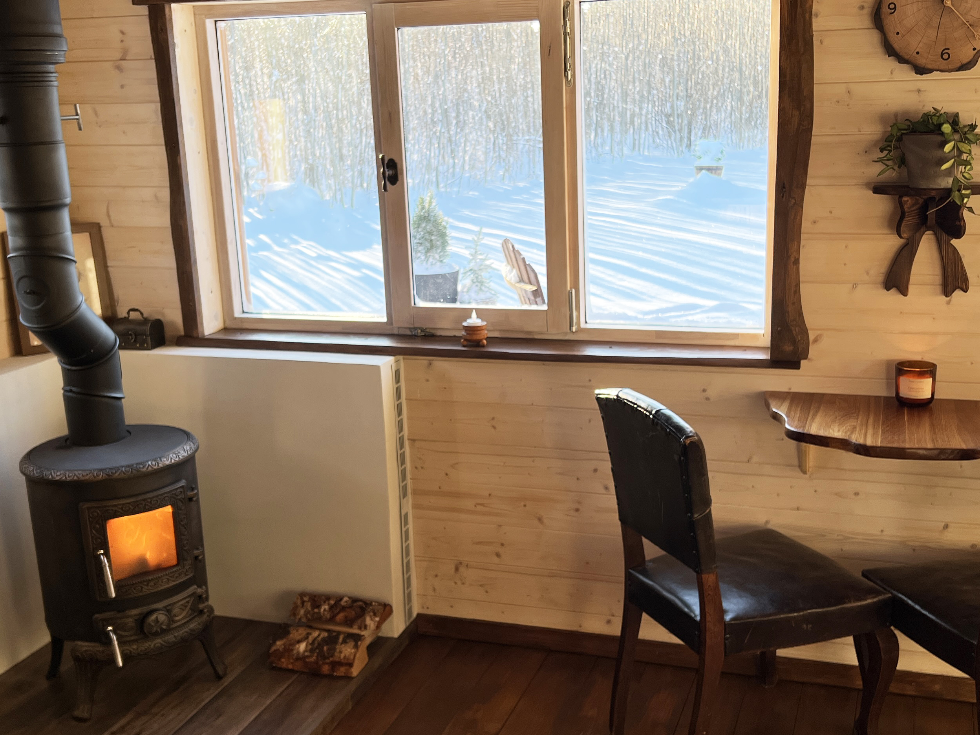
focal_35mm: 42
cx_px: 496
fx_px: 1189
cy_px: 391
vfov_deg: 34.3
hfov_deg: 44.8
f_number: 1.5
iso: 40
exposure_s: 1/213
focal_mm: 5.7
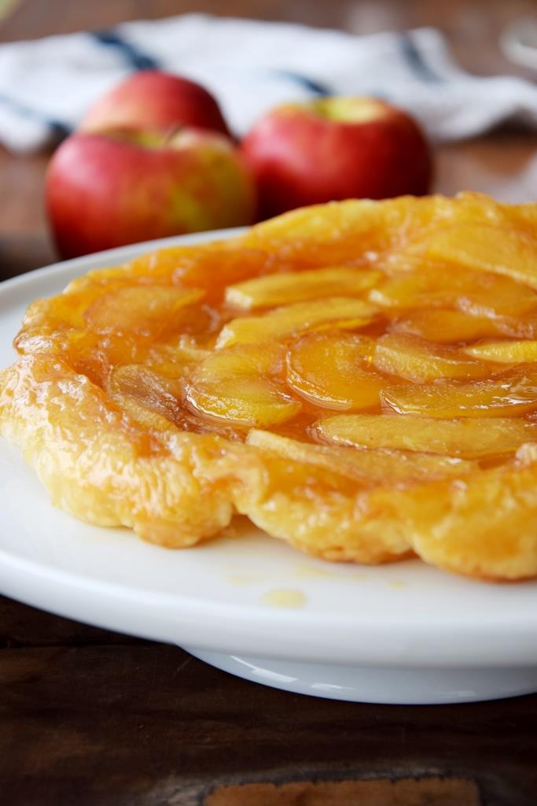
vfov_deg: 21.9
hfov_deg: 14.7
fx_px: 2080
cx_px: 268
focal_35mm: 93
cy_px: 403
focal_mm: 62
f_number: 5.3
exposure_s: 1/25
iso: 160
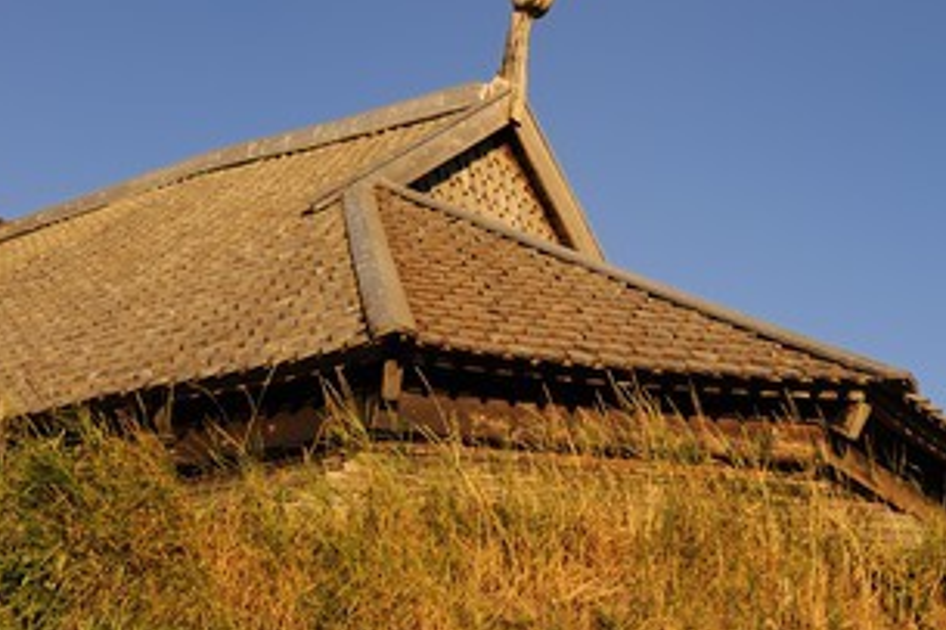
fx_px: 1628
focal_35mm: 62
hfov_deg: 32.3
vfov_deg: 21.9
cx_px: 561
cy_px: 298
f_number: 7.1
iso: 200
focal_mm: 45
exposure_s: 1/320
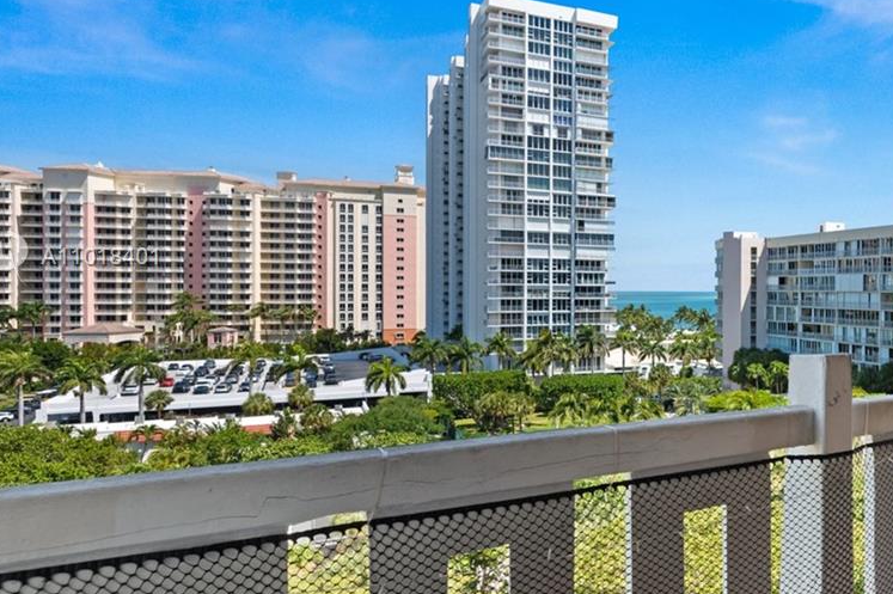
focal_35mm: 30
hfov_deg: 48.6
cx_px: 929
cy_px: 258
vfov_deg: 43.5
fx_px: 744
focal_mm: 14
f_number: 7.1
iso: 320
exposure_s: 1/125
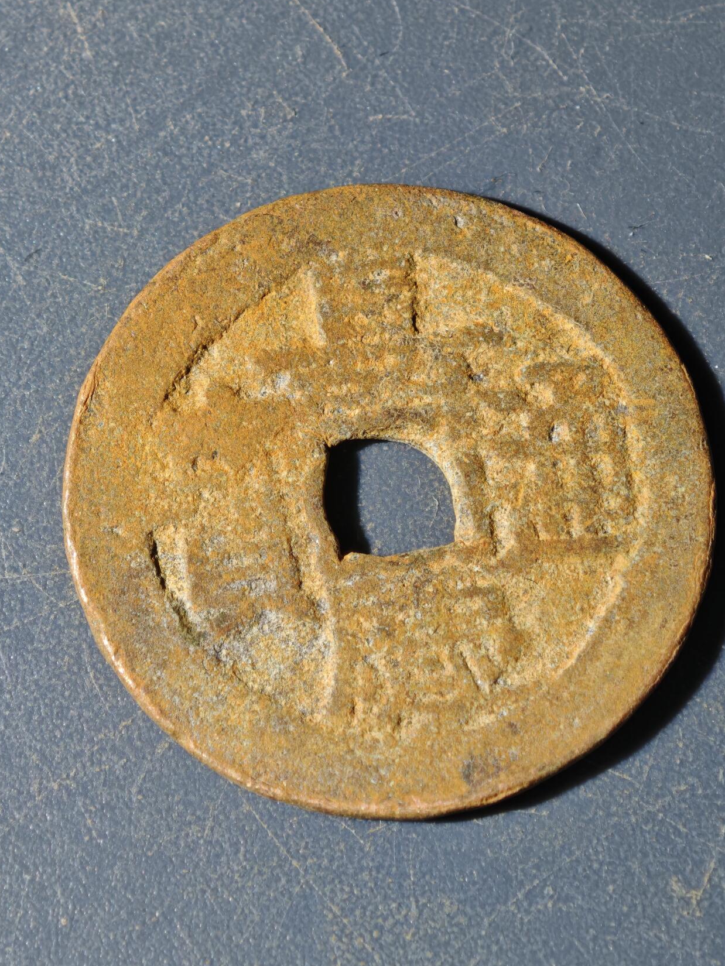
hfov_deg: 12.4
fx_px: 3350
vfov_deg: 16.4
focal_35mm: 120
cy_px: 455
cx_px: 362
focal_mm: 9
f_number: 2
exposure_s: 1/100
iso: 200
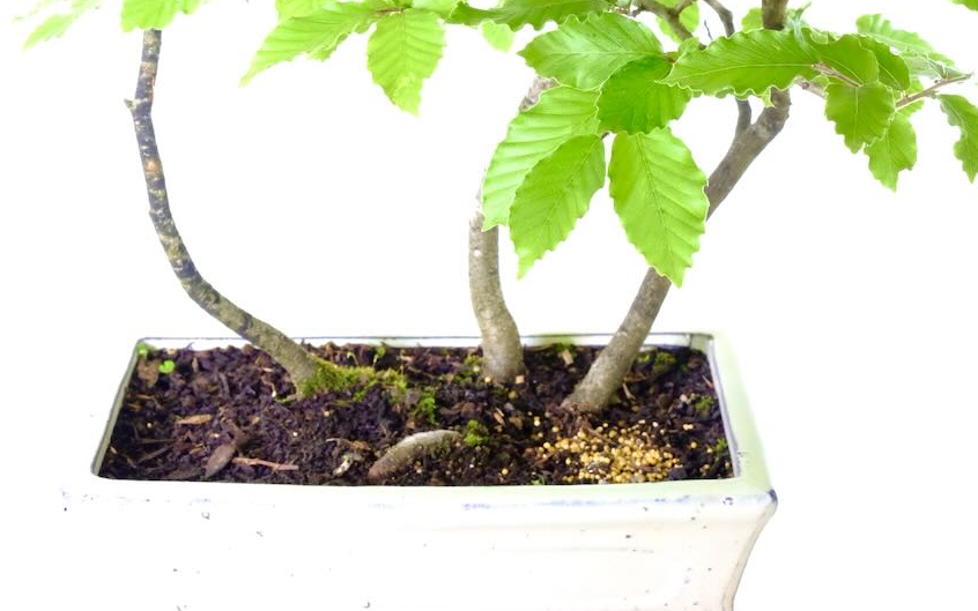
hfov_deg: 22.8
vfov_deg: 14.1
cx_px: 491
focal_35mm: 91
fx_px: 2426
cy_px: -42
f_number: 9
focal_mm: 39.3
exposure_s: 1/30
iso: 3200
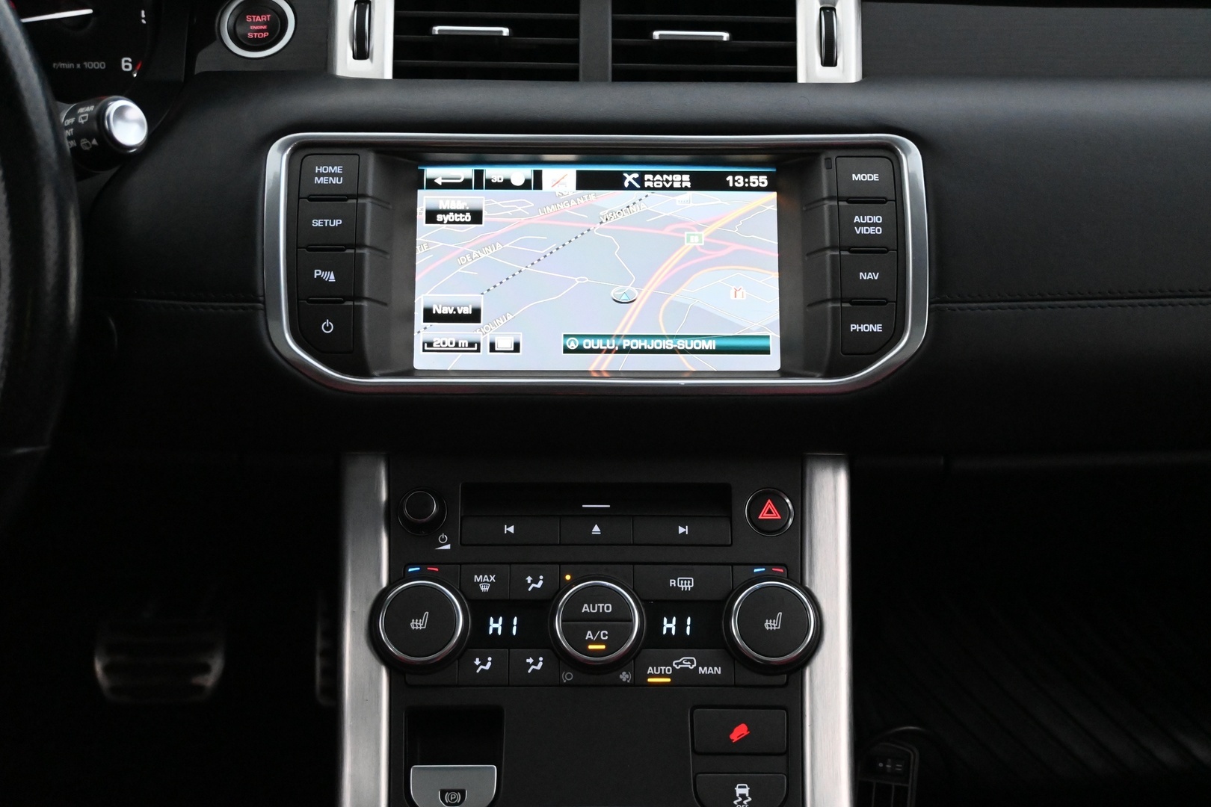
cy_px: 404
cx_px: 606
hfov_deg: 43.0
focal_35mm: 46
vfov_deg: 29.4
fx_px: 1539
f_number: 4.8
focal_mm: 30.5
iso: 6400
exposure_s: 1/50
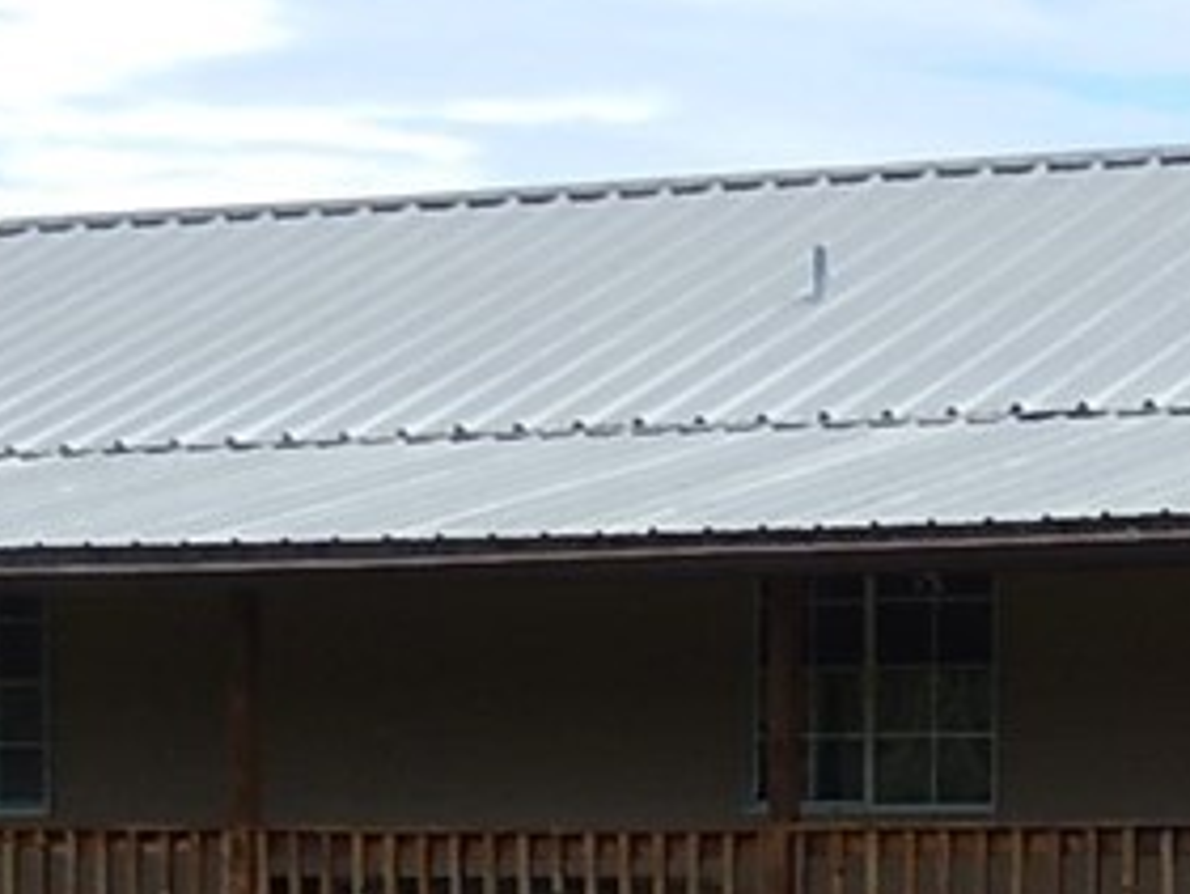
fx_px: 5640
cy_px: 1394
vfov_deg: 8.8
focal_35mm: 164
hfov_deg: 11.9
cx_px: 1122
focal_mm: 8.1
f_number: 4.3
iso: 125
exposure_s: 1/800
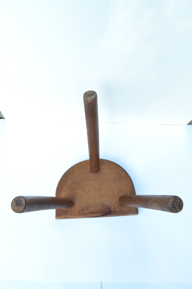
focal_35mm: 30
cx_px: 96
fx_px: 240
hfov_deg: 43.6
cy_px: 144
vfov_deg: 61.9
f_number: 6.3
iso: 400
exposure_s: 1/125
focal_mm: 20
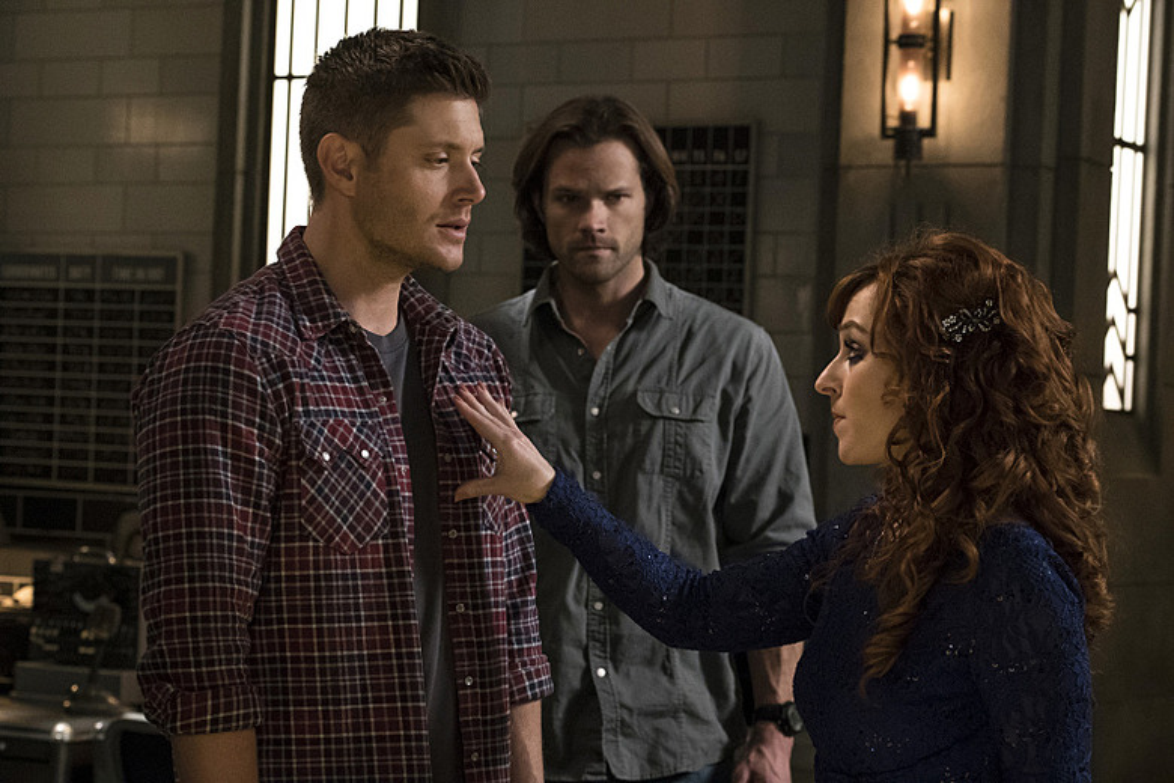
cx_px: 587
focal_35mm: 89
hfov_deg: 22.9
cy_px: 392
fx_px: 2902
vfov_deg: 15.4
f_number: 6.3
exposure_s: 1/200
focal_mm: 89
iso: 10000
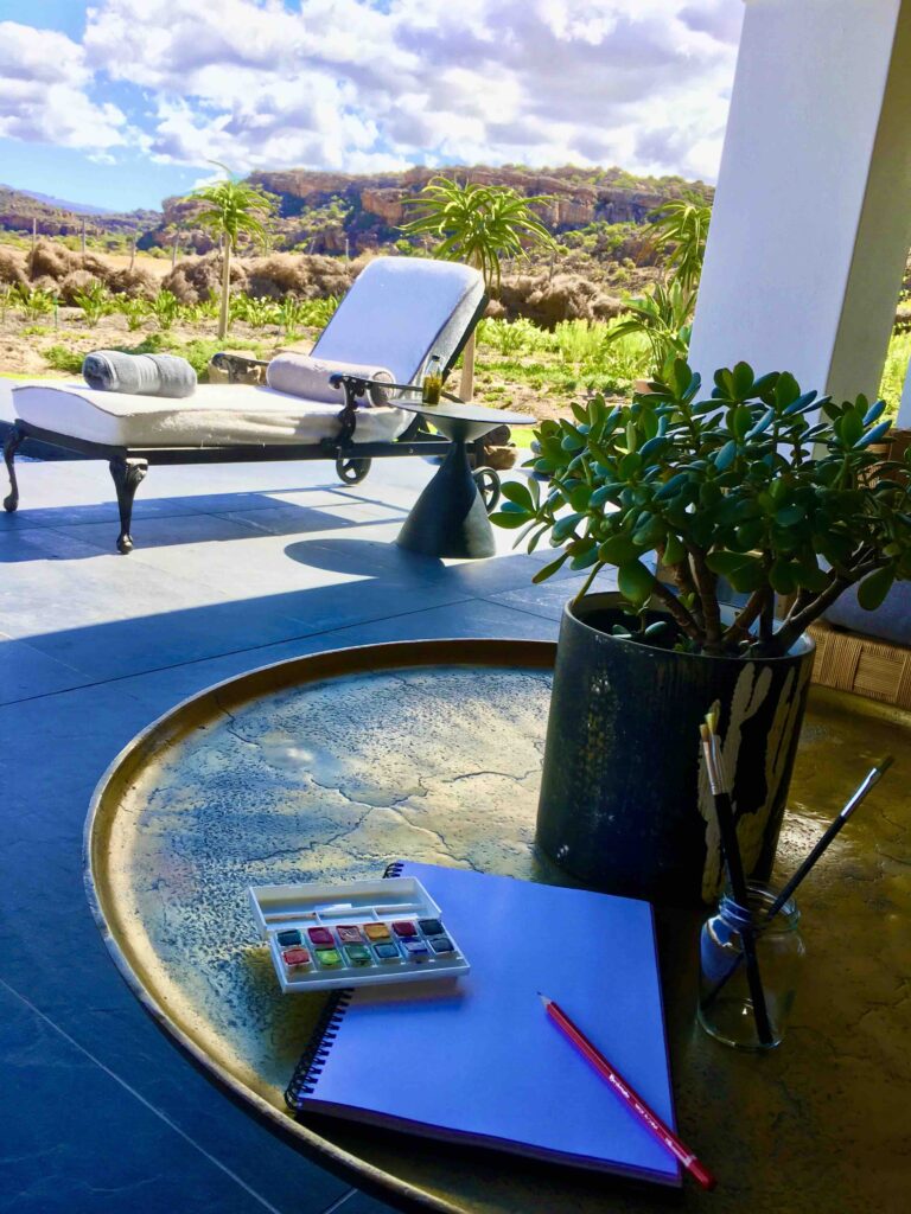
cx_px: 456
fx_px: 1018
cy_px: 607
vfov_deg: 61.7
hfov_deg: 48.2
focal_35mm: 29
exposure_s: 1/538
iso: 25
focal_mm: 4.15
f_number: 2.2
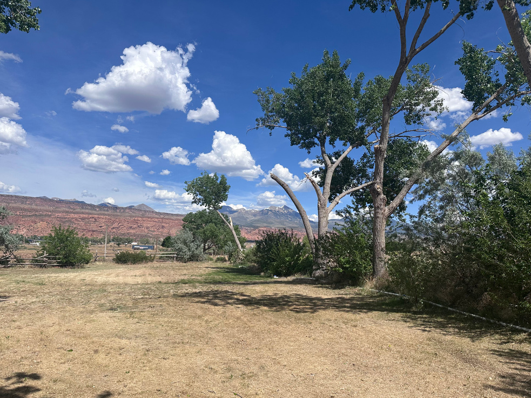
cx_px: 272
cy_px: 205
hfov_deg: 69.4
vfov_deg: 54.9
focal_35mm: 25
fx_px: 383
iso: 80
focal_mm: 6.86
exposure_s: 1/7042
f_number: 1.78
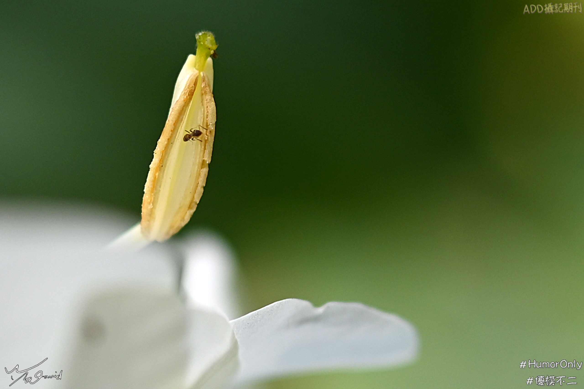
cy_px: 194
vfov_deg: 37.8
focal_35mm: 35
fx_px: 568
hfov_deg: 54.4
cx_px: 292
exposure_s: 1/2000
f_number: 1.8
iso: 200
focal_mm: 35
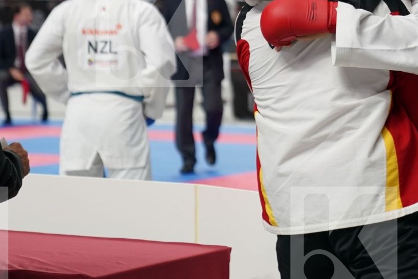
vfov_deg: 7.9
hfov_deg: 11.8
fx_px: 2009
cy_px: 35
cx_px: 344
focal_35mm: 173
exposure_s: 1/250
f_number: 2.8
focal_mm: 70
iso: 200
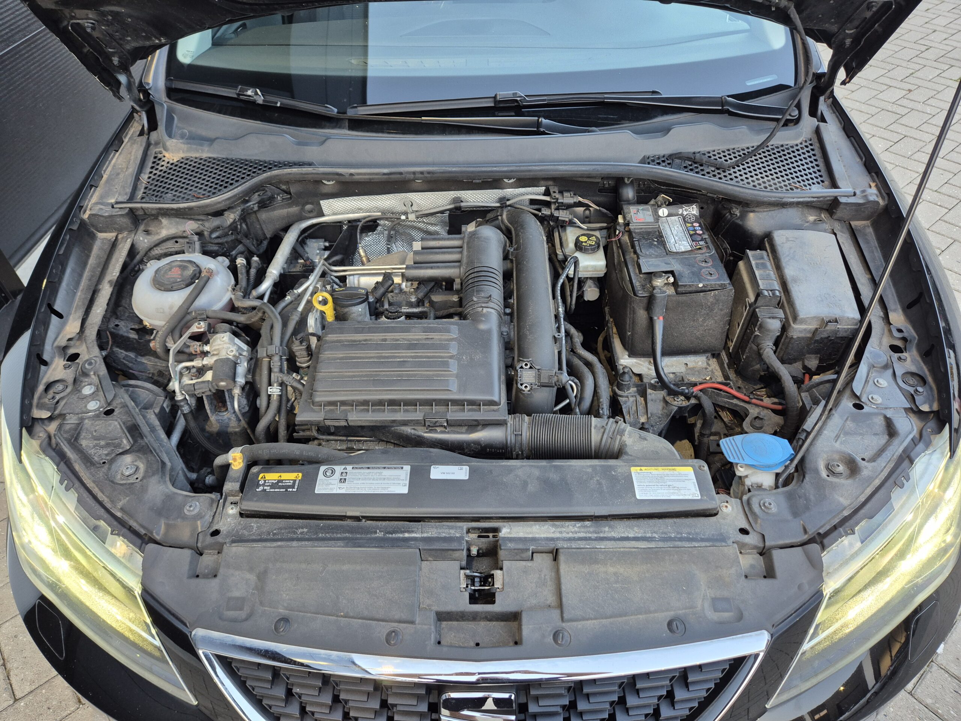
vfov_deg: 58.9
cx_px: 480
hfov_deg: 73.9
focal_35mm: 23
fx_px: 639
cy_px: 360
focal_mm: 5.4
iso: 320
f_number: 1.8
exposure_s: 1/50
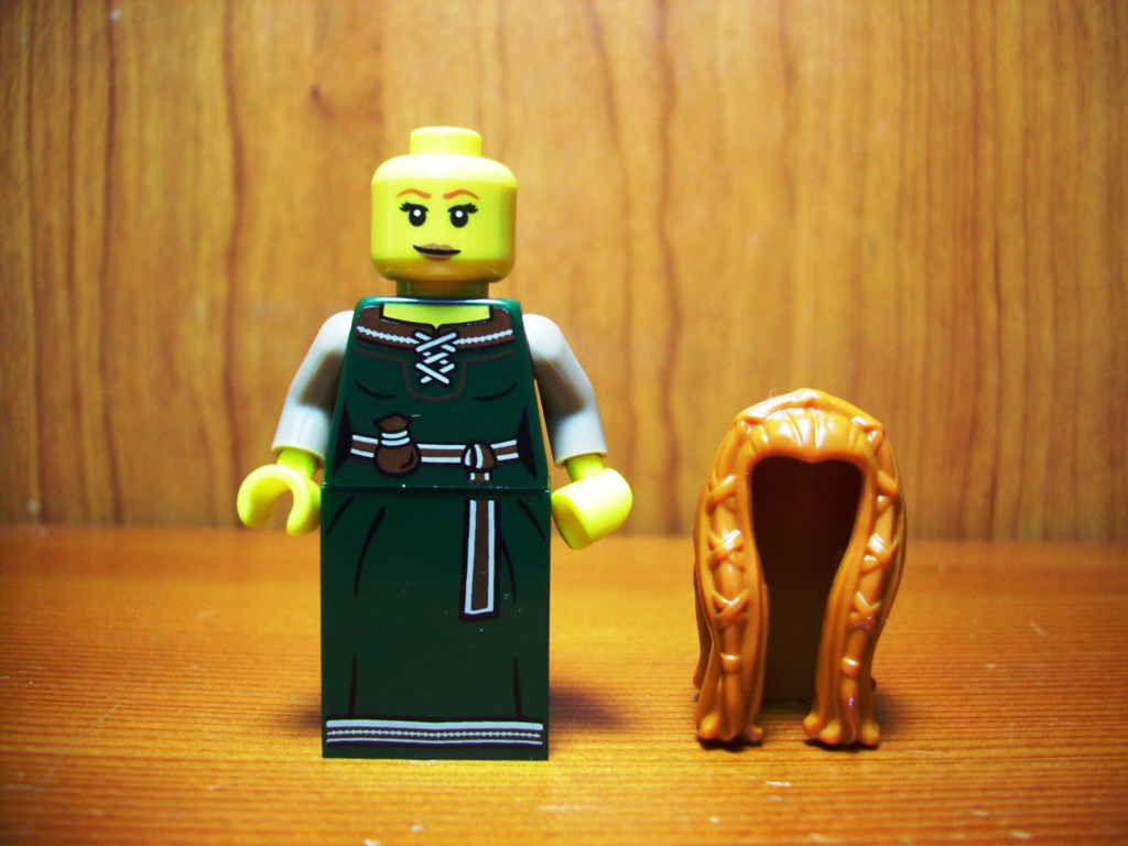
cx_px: 564
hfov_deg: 56.8
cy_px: 423
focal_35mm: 32
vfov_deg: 44.2
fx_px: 1043
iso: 160
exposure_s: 1/25
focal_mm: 5.7
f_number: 2.9
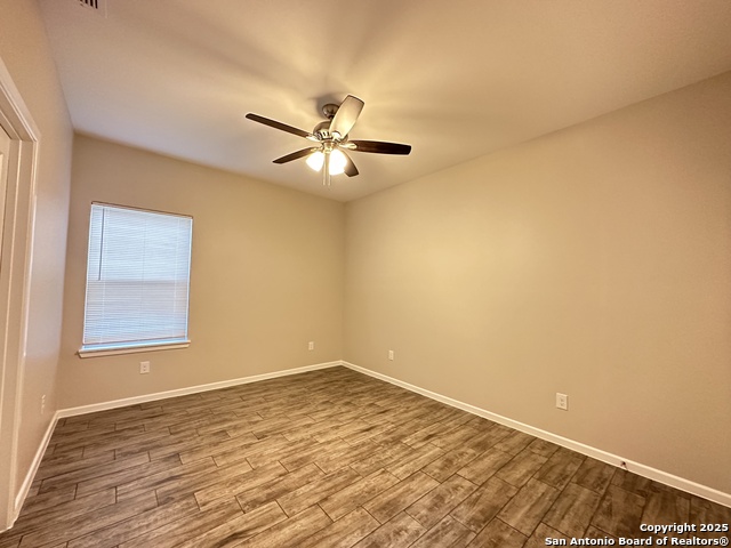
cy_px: 274
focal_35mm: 14
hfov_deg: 102.1
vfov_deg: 85.7
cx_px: 366
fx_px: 296
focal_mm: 2.22
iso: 800
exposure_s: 1/60
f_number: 2.2
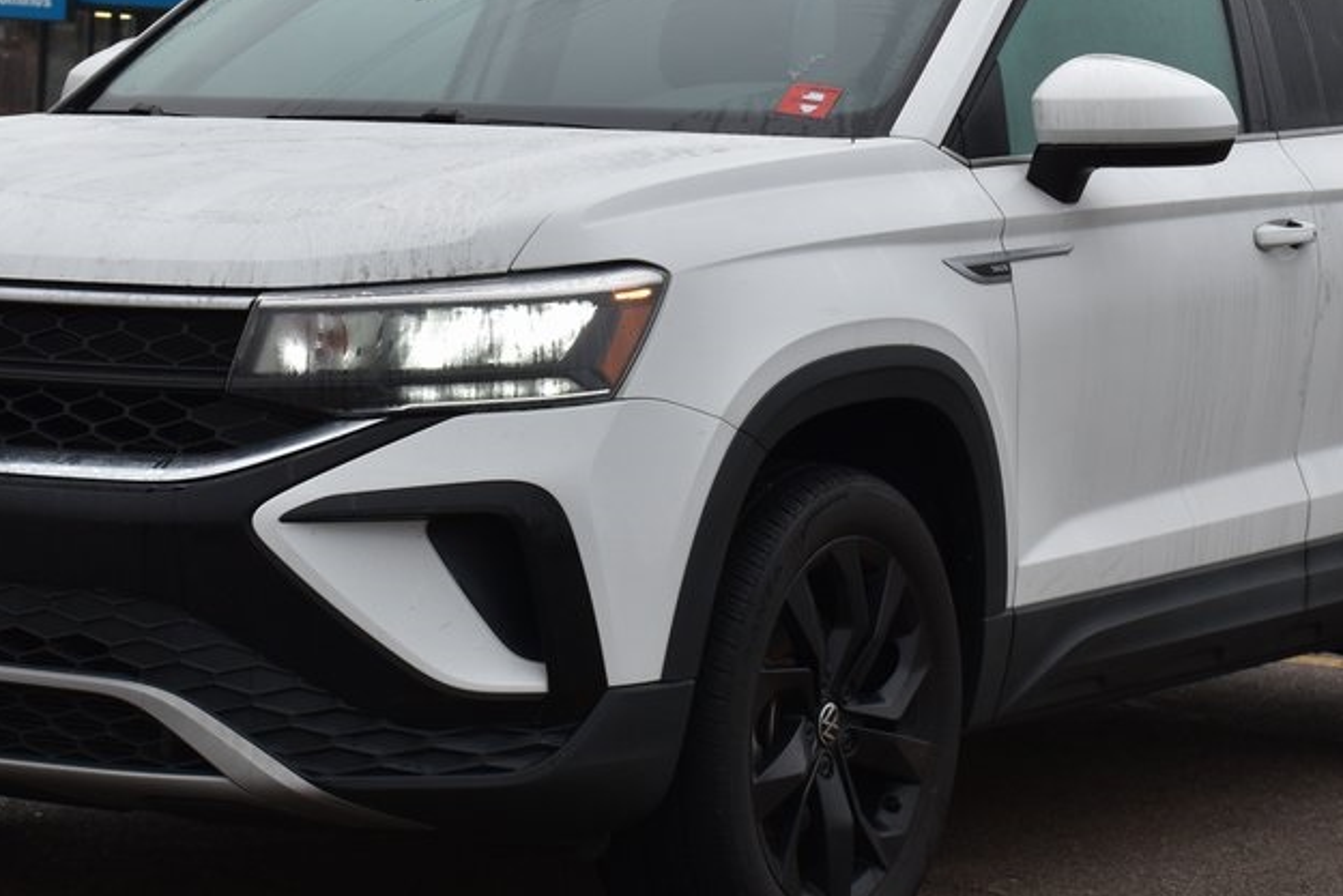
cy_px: 375
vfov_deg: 11.6
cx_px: 576
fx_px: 4403
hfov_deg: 17.3
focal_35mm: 118
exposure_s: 1/100
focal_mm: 48
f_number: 9
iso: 400
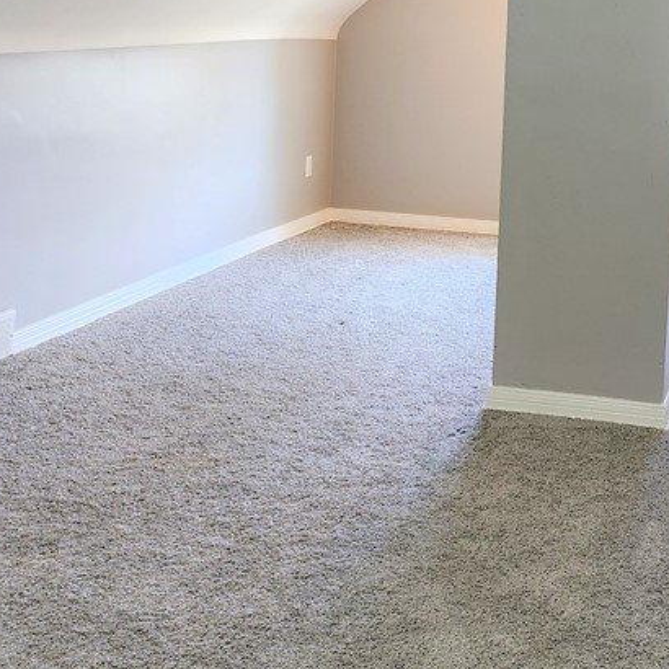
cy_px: 108
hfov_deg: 30.8
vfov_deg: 31.2
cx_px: 602
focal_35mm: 53
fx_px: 1159
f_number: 1.8
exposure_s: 1/120
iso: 500
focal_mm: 5
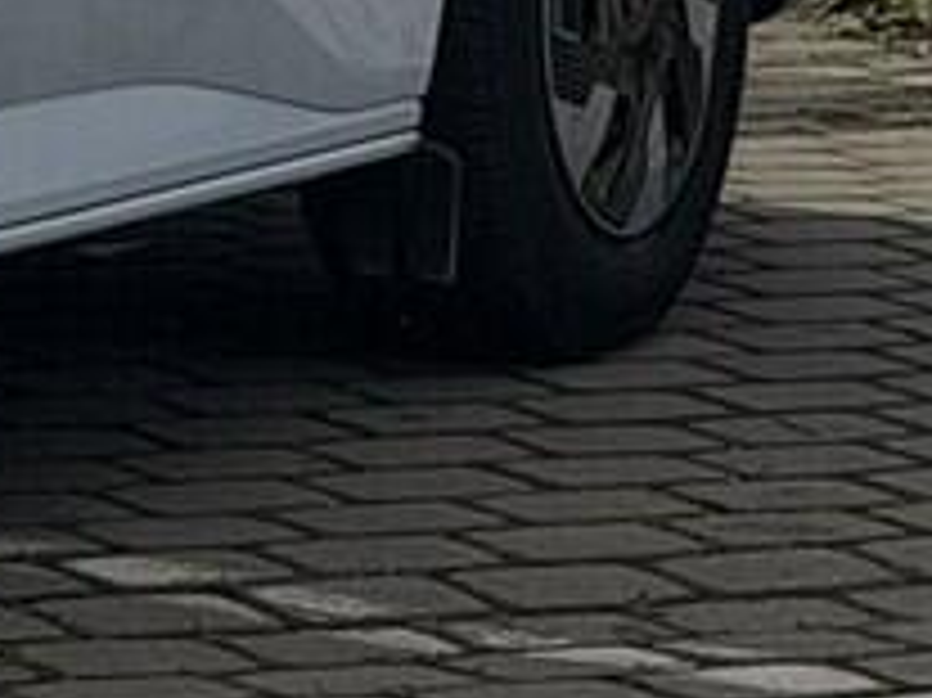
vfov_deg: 4.3
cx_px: -1796
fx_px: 8987
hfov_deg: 5.6
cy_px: -1004
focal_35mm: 334
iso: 80
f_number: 1.78
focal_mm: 6.76
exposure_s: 1/9901
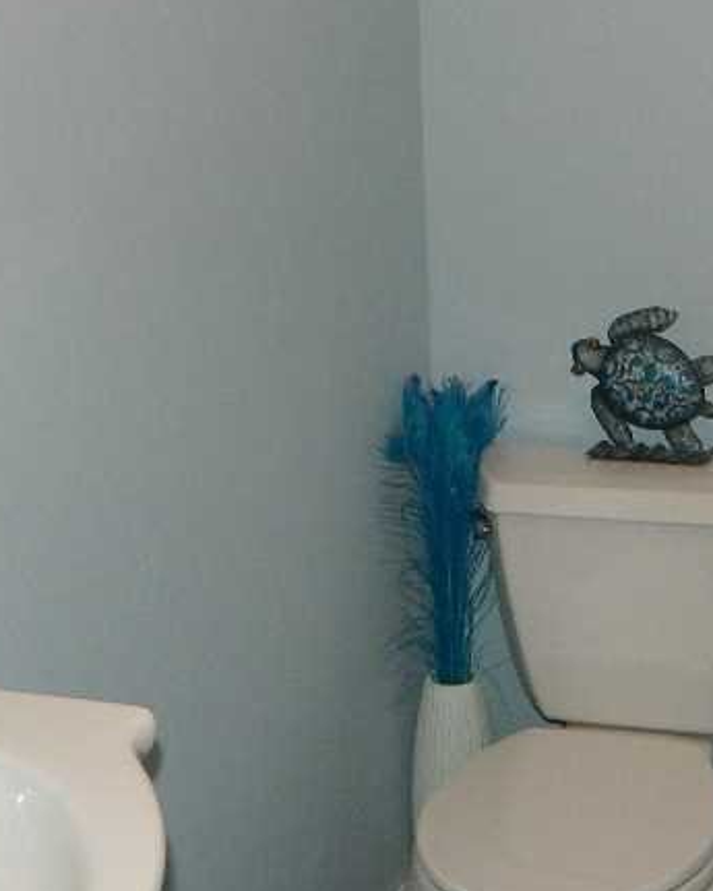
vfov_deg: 31.4
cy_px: 141
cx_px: 566
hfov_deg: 25.8
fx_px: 1529
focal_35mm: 58
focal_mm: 4.5
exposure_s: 1/30
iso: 200
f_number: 3.1
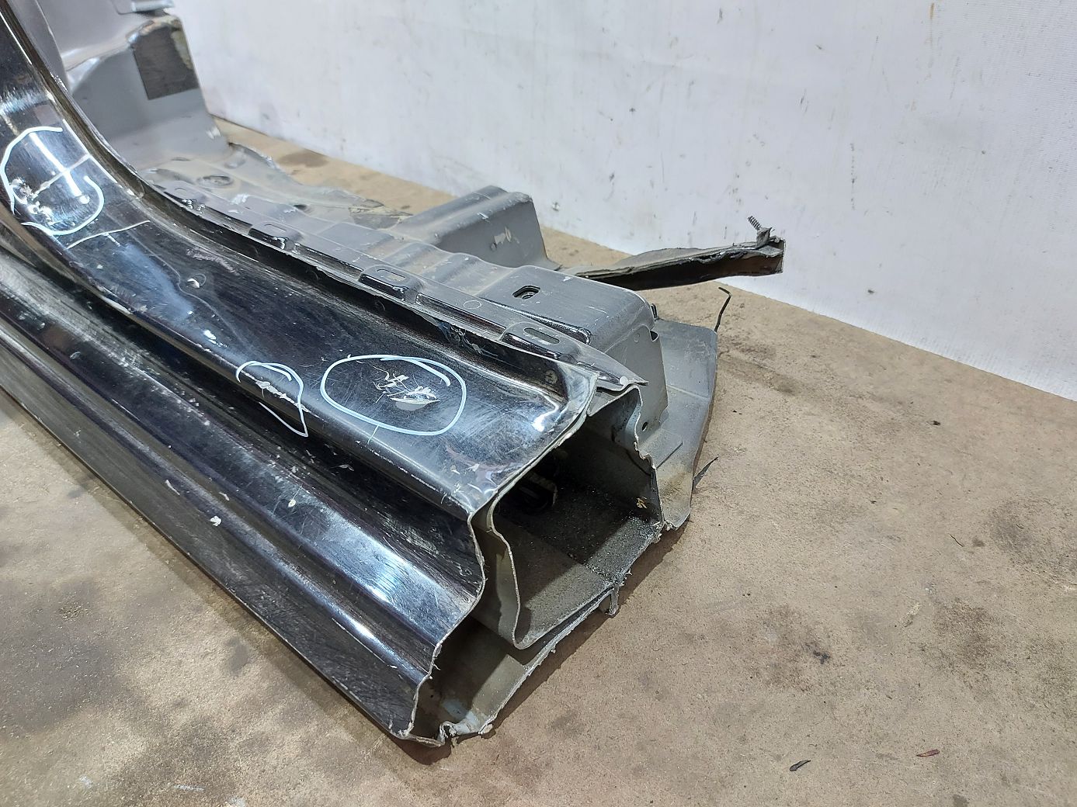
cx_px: 538
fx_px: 747
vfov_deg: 56.8
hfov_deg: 71.6
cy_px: 404
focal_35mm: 24
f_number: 1.8
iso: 250
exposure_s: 1/33
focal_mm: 5.23
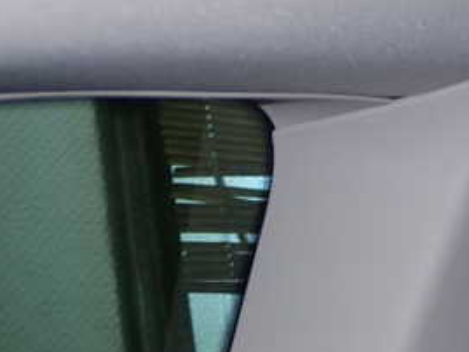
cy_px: 321
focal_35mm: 98
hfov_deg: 19.6
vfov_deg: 14.9
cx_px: 436
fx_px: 1328
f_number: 2.9
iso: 200
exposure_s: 1/40
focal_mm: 7.84
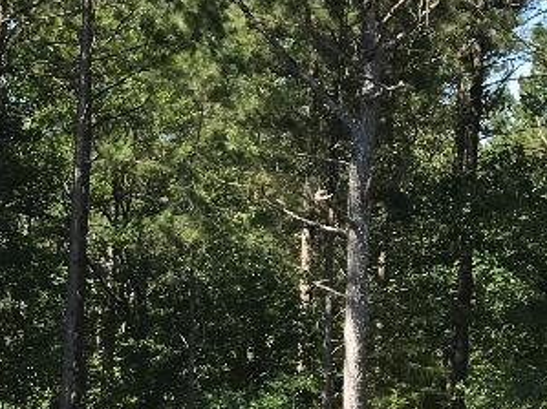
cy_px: 223
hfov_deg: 19.7
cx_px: -33
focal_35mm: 96
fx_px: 1516
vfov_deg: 15.4
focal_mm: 3.99
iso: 20
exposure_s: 1/656
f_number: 1.8
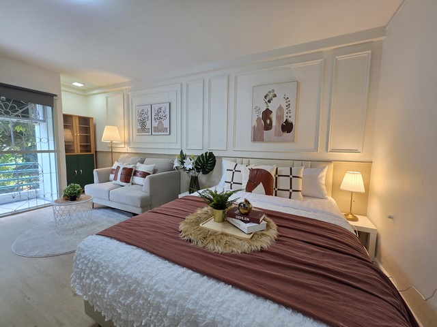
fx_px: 164
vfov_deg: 89.9
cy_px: 164
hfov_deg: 106.2
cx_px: 218
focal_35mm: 13
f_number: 1.9
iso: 64
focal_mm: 2.2
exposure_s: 1/50
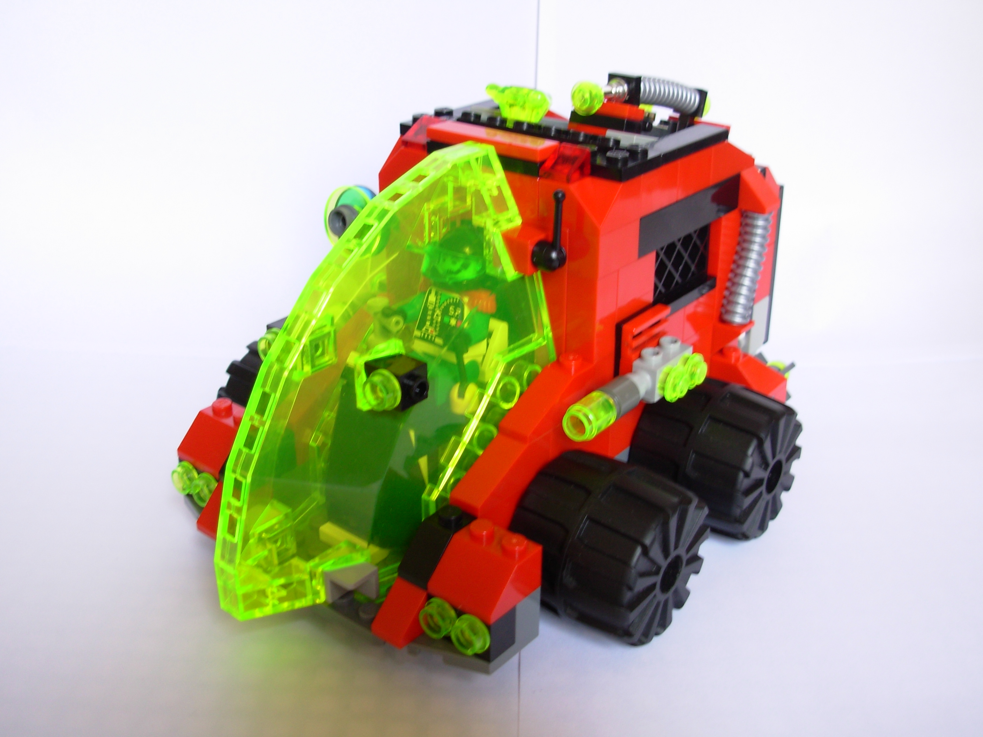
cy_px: 368
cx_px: 492
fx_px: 1079
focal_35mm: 38
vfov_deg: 37.7
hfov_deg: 49.0
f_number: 2.9
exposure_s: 1/14.3
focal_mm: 6.3
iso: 50
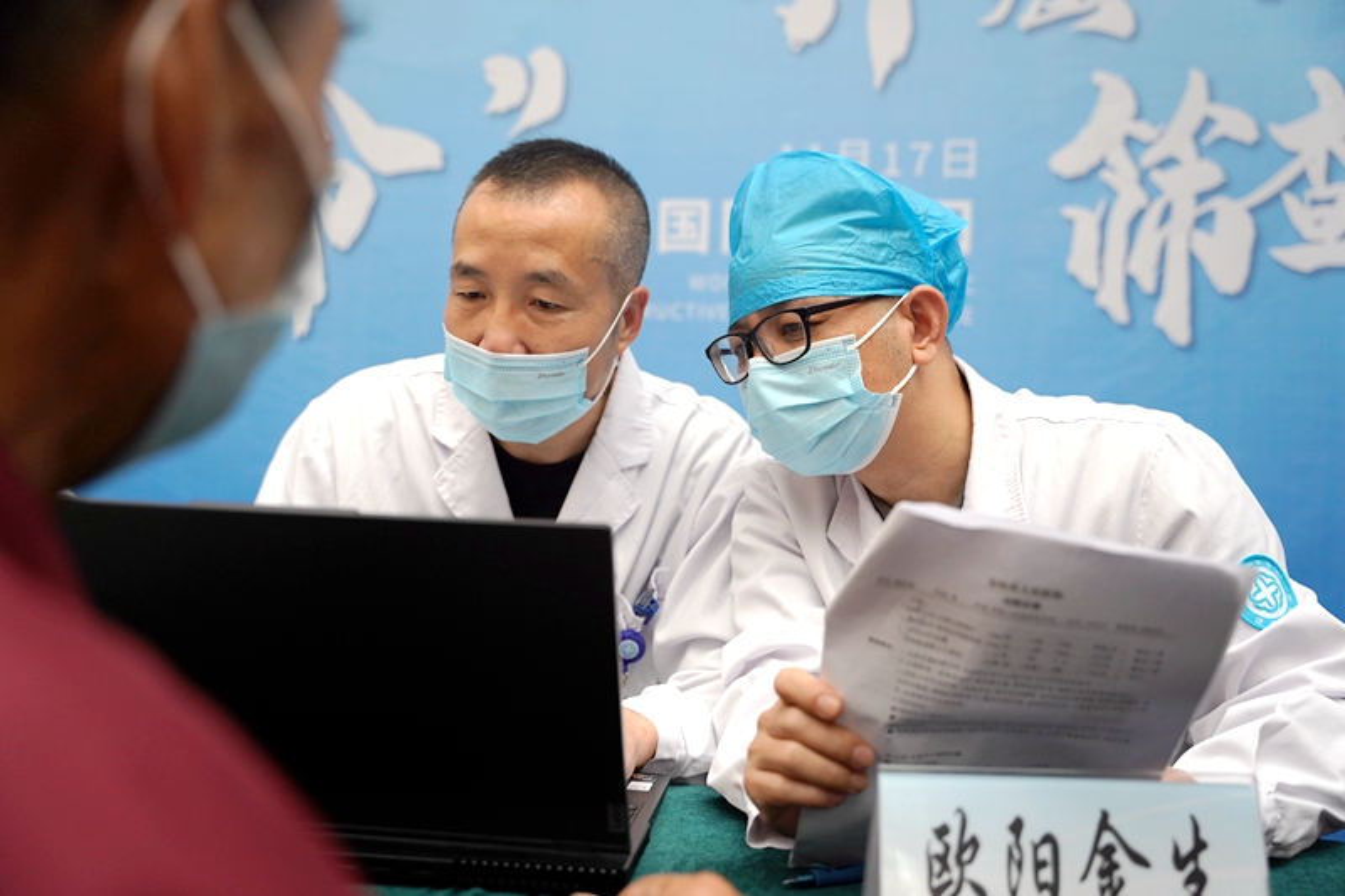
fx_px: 1419
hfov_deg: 50.7
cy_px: 448
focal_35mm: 38
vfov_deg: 35.0
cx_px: 672
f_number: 3.2
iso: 1600
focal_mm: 38
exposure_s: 1/160
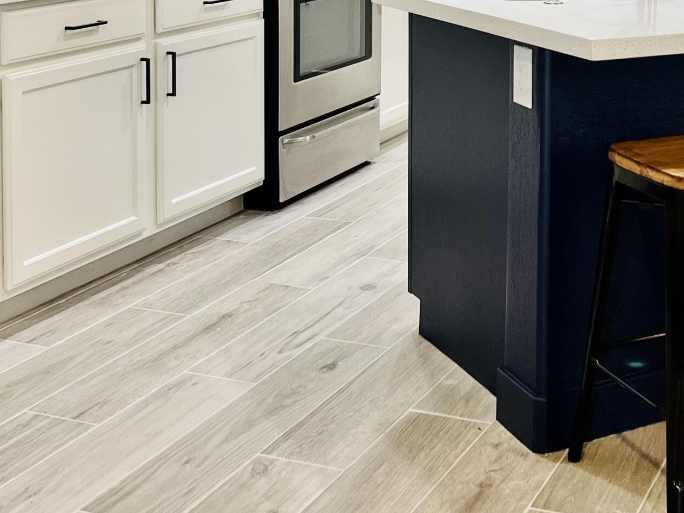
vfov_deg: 22.1
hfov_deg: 30.3
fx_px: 1225
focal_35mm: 62
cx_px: 566
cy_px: -78
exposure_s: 1/120
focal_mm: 5.7
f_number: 1.5
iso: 125
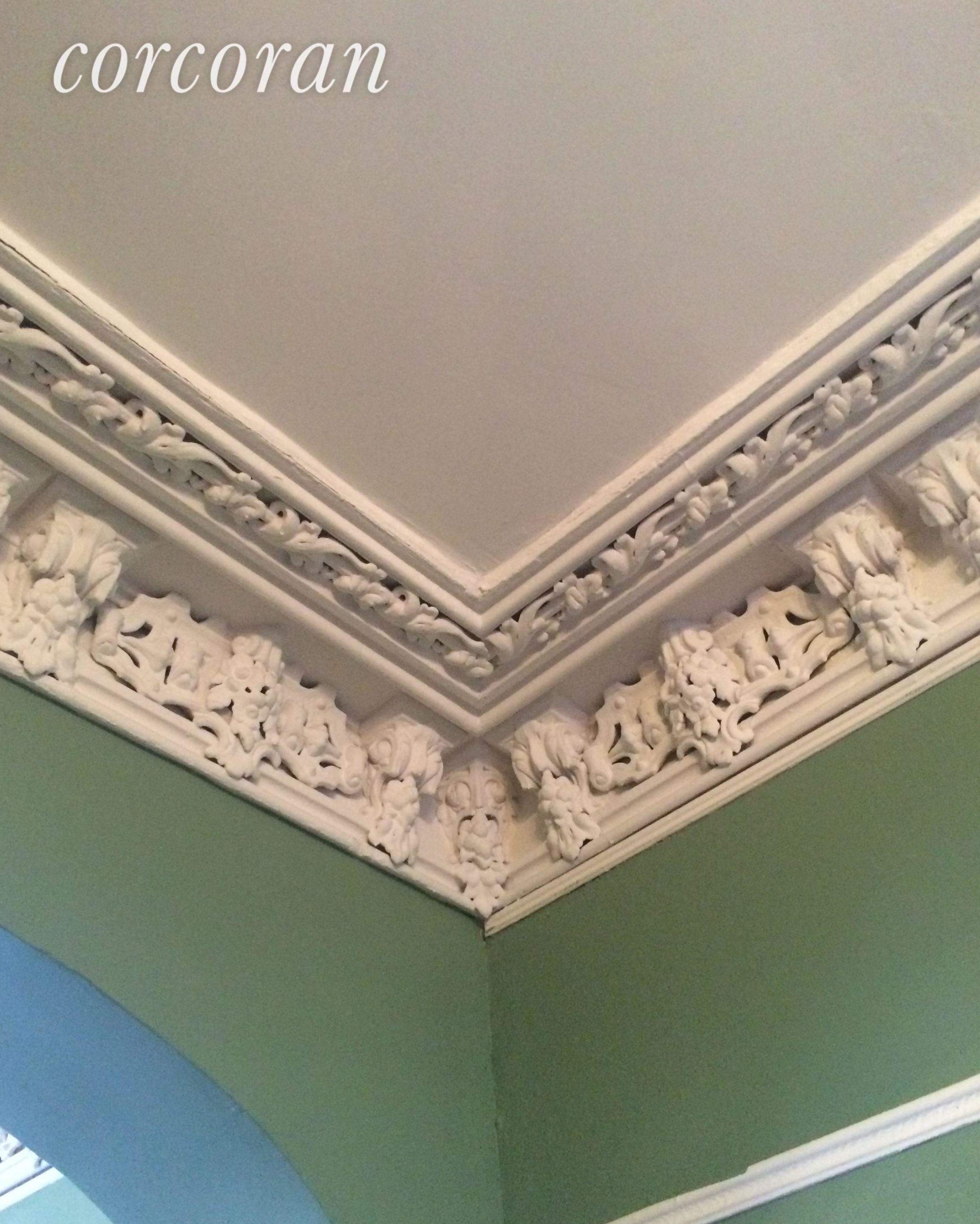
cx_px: 484
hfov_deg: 45.8
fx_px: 1160
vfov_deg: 55.6
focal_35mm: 32
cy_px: 640
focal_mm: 4.12
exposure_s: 1/30
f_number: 2.2
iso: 320
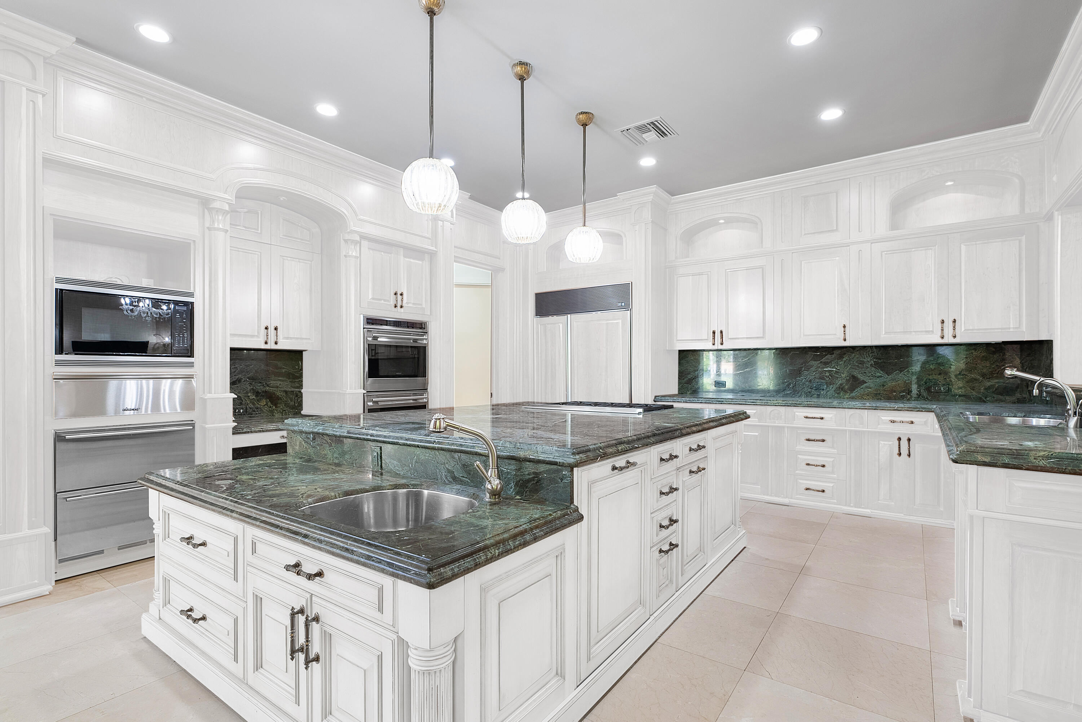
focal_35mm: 16
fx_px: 481
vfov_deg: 73.8
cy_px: 361
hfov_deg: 96.7
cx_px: 541
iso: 160
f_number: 8
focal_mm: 16
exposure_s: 1/2.5
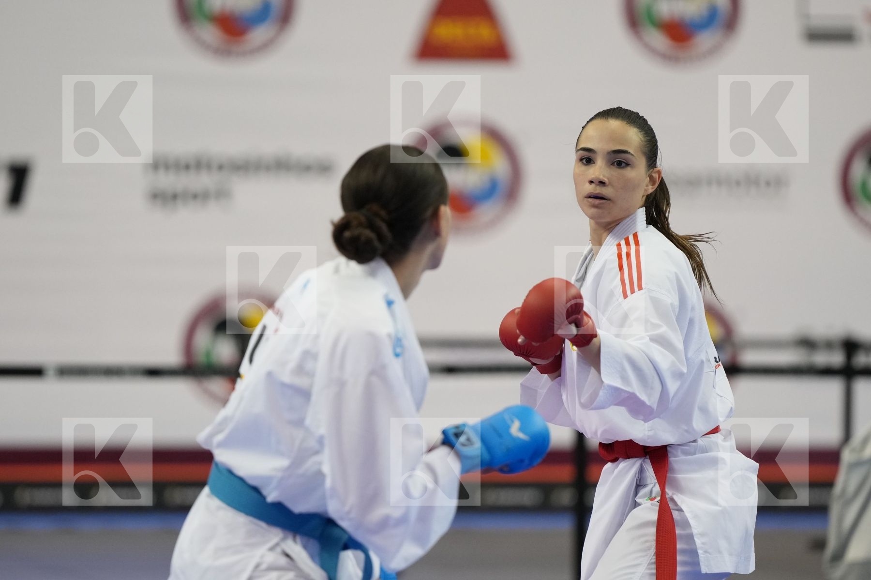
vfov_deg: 4.8
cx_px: 436
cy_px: 290
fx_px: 6919
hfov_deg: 7.2
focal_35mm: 286
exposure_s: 1/1000
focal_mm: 191
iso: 2000
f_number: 2.8
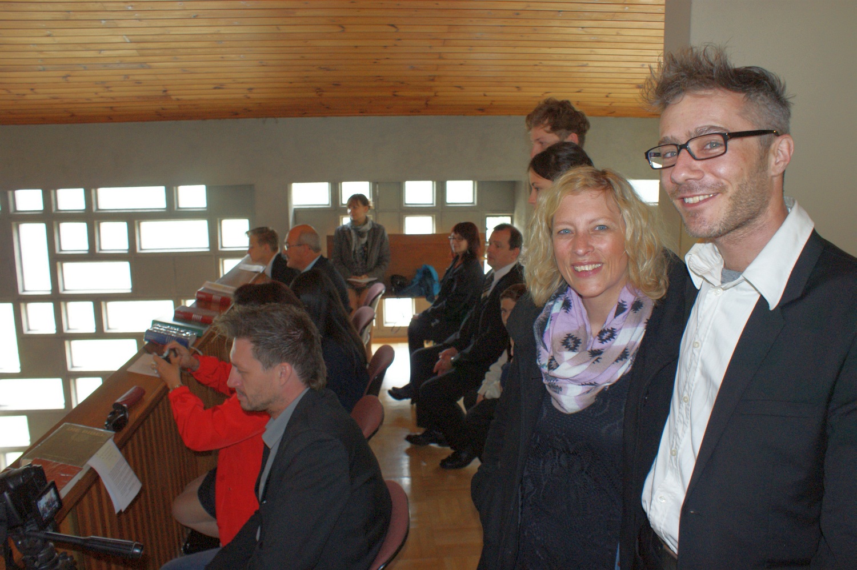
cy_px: 285
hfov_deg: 67.4
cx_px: 428
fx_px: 642
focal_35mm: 27
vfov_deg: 47.9
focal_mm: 18
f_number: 5.6
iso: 400
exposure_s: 1/60
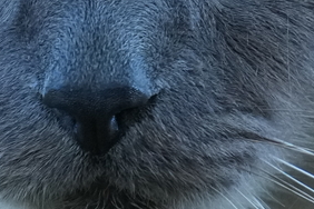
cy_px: 12
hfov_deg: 0.4
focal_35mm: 4594
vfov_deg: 0.3
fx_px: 40067
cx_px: 124
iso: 4000
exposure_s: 1/400
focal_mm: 600
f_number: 5.6
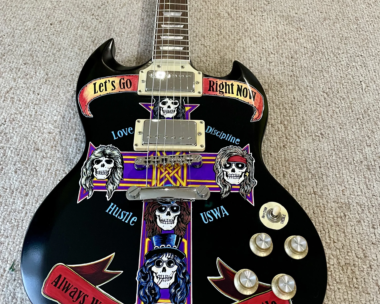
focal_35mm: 34
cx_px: 191
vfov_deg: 43.3
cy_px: 137
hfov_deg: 52.8
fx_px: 382
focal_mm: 4.2
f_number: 1.6
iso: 500
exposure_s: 1/40
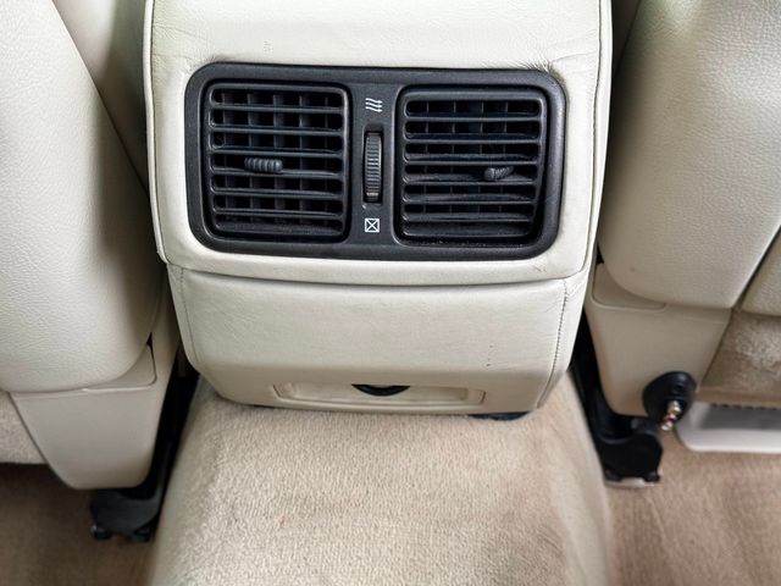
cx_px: 390
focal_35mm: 48
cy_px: 293
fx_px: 1083
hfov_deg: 39.7
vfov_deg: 30.3
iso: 64
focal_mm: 6.76
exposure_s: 1/121
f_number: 1.78
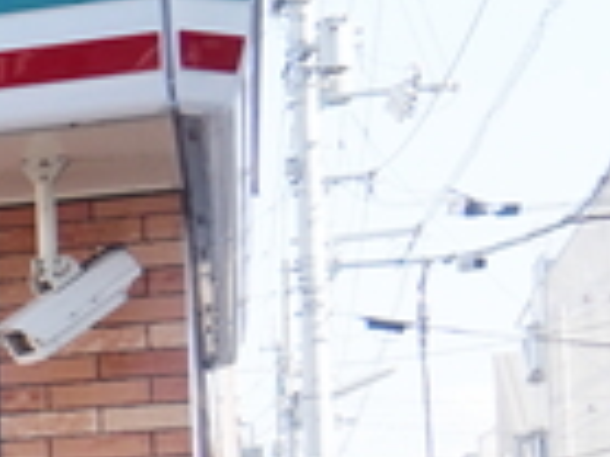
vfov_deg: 10.7
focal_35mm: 135
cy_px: 602
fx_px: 2377
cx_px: -948
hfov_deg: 11.5
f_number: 8
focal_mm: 12
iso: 100
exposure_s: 1/100
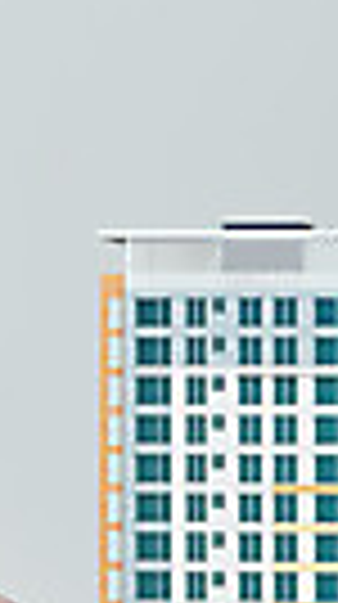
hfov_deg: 3.0
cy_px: 184
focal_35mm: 407
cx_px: -241
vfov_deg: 5.3
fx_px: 6509
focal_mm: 130
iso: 100
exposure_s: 1/125
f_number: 13
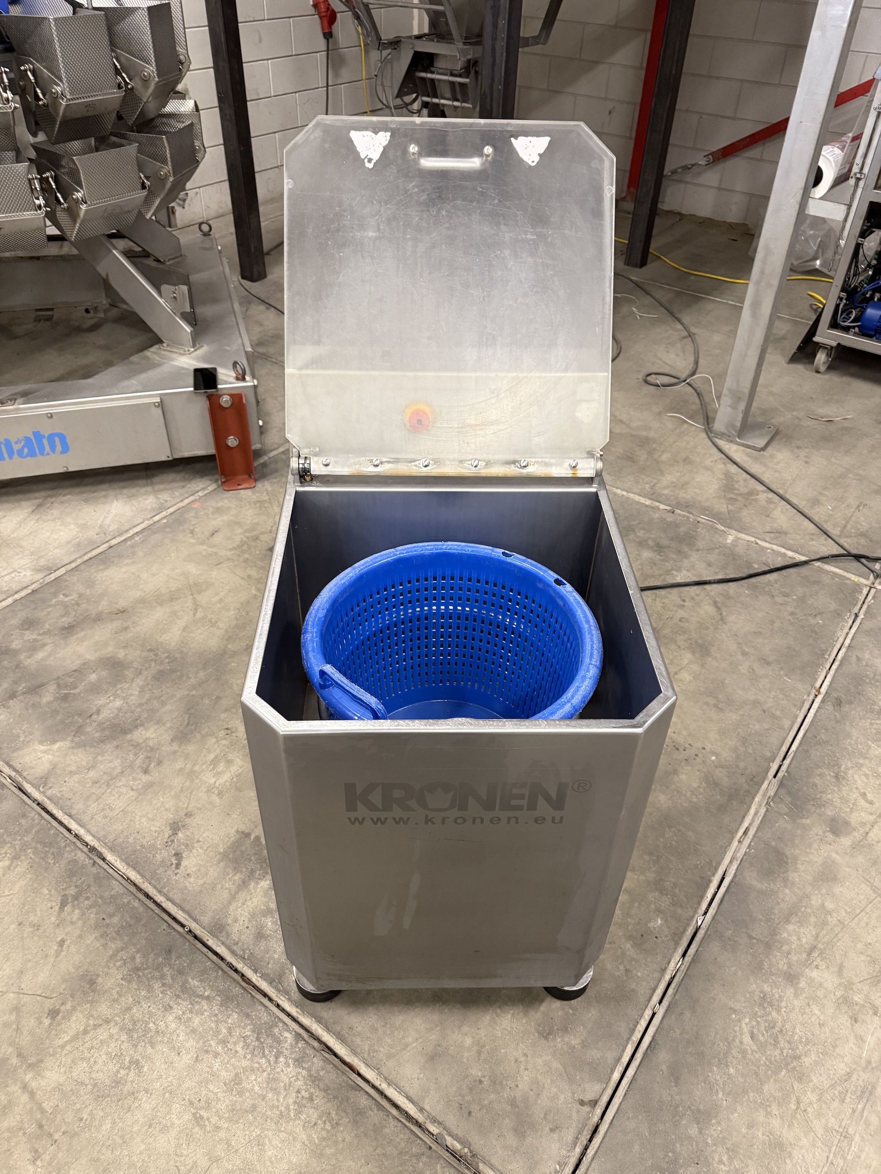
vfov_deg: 71.6
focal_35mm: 24
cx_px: 440
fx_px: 814
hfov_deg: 56.8
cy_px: 587
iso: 400
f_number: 1.78
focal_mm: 6.76
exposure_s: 1/50
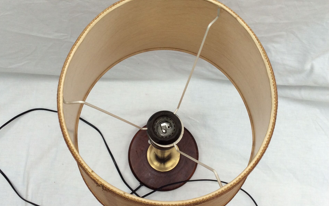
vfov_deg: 28.0
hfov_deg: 43.5
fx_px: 412
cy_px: 99
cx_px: 163
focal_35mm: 46
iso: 32
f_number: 2.4
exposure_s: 1/243
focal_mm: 3.3
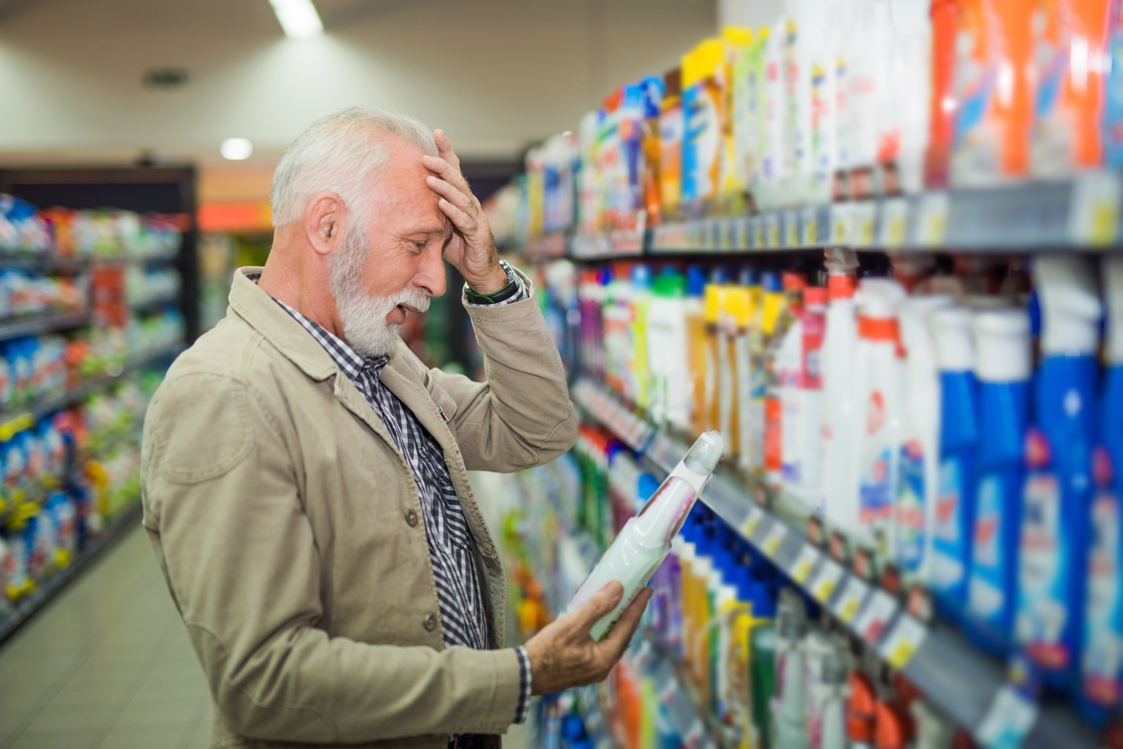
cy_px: 374
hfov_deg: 39.6
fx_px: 1560
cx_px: 562
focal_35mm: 50
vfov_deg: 27.0
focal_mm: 50
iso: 64
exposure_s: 1/250
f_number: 1.4
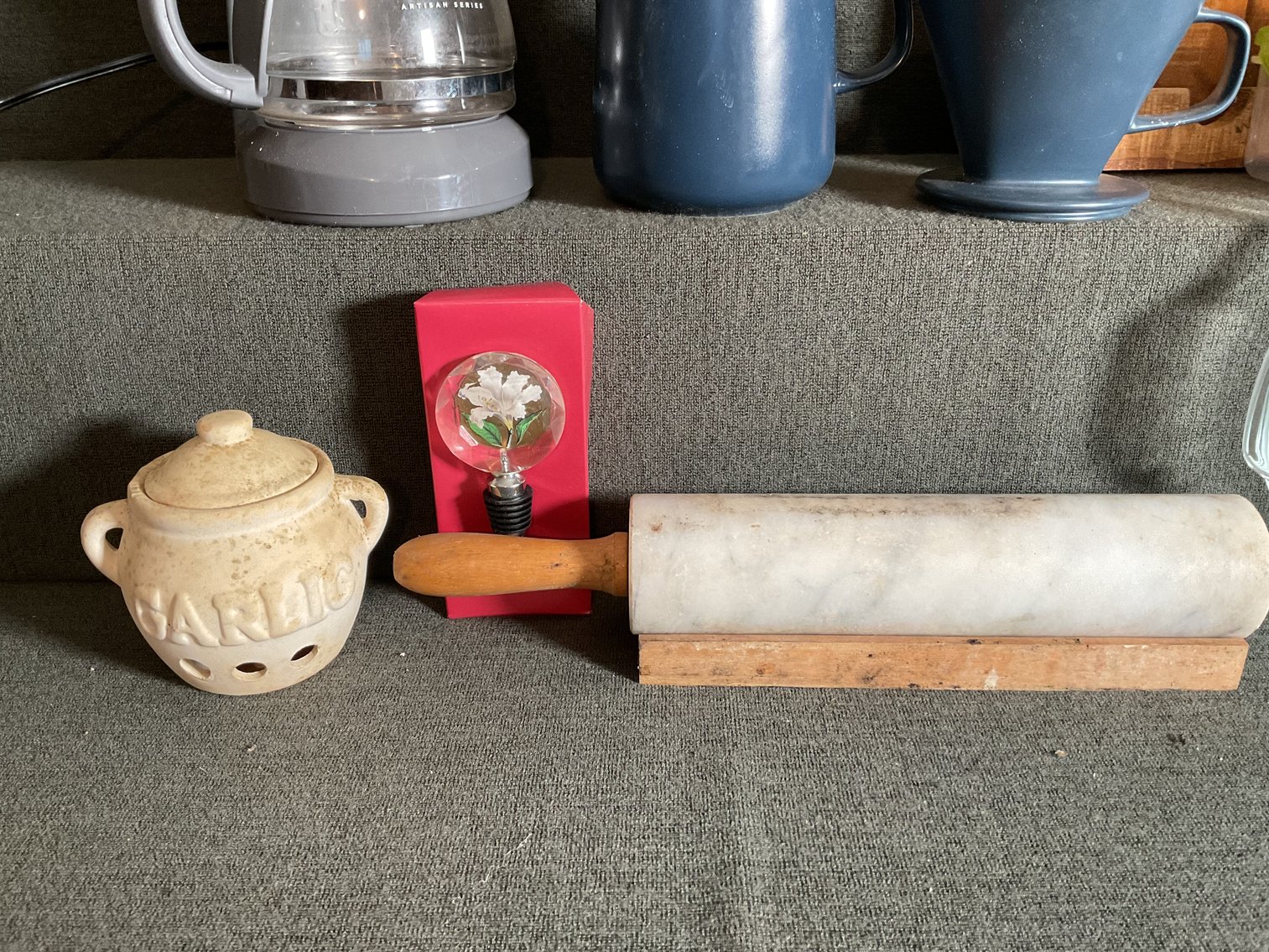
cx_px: 634
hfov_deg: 61.7
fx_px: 1063
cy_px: 476
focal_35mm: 29
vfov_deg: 48.2
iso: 160
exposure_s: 1/60
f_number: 1.8
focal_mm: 3
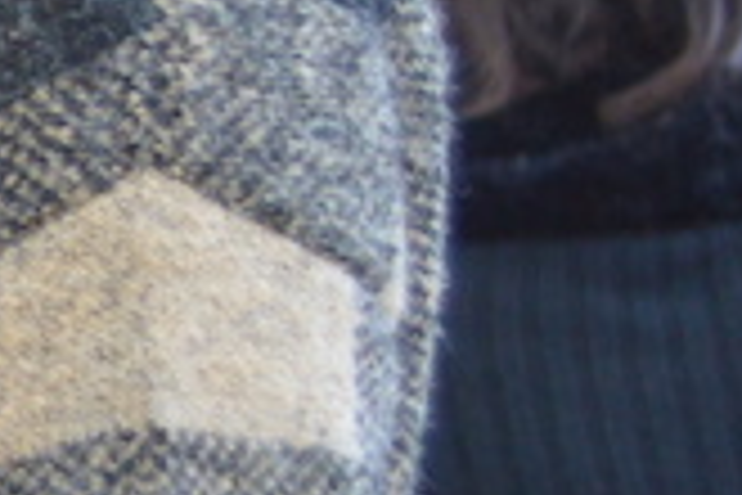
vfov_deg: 4.8
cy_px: -484
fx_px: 5750
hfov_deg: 6.3
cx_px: -2082
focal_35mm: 279
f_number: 4
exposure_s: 1/80
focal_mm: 24
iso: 400
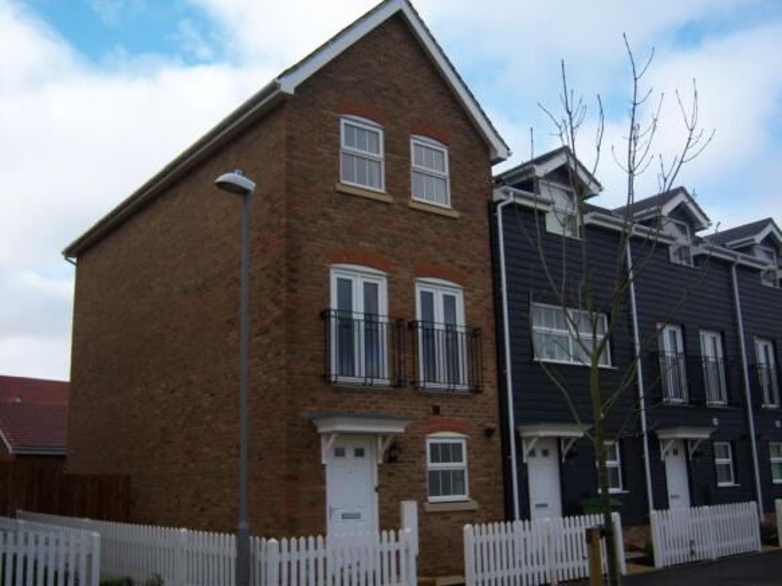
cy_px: 293
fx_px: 813
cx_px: 391
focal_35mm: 36
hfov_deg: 51.4
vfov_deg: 39.6
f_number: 2.8
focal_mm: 7.5
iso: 80
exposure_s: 1/640
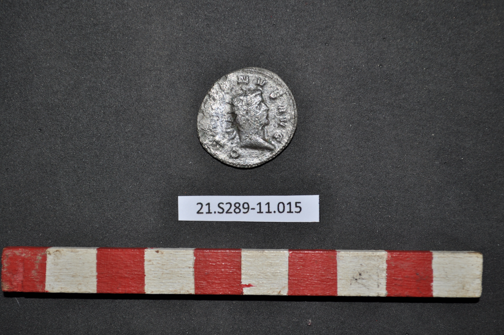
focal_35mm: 60
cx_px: 252
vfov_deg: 22.6
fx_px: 839
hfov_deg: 33.4
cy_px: 168
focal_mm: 40
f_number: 5.6
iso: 200
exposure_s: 1/125
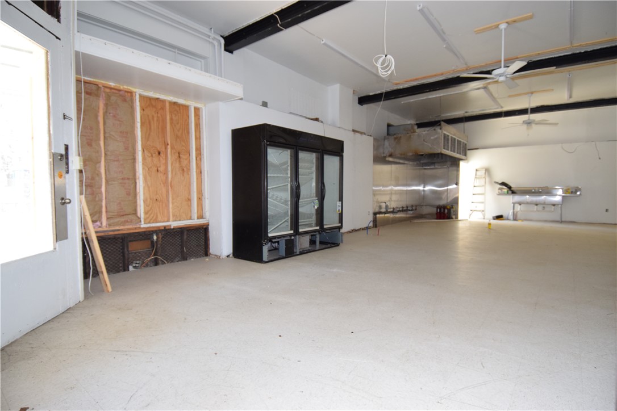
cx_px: 308
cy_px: 206
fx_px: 308
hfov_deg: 90.0
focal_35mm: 18
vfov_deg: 67.4
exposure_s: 1/80
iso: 800
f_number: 4.5
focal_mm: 12
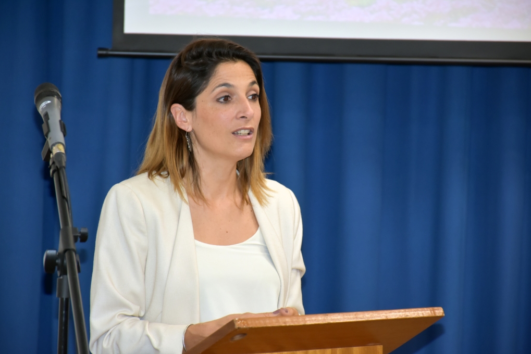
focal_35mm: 211
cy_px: 177
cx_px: 266
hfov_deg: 9.7
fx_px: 3113
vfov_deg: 6.5
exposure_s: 1/80
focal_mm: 140
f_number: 5.6
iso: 800
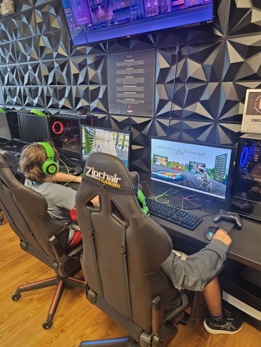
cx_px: 130
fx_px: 231
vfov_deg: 73.9
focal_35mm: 23
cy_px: 174
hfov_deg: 58.9
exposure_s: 1/60
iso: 640
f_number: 1.7
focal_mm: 6.3
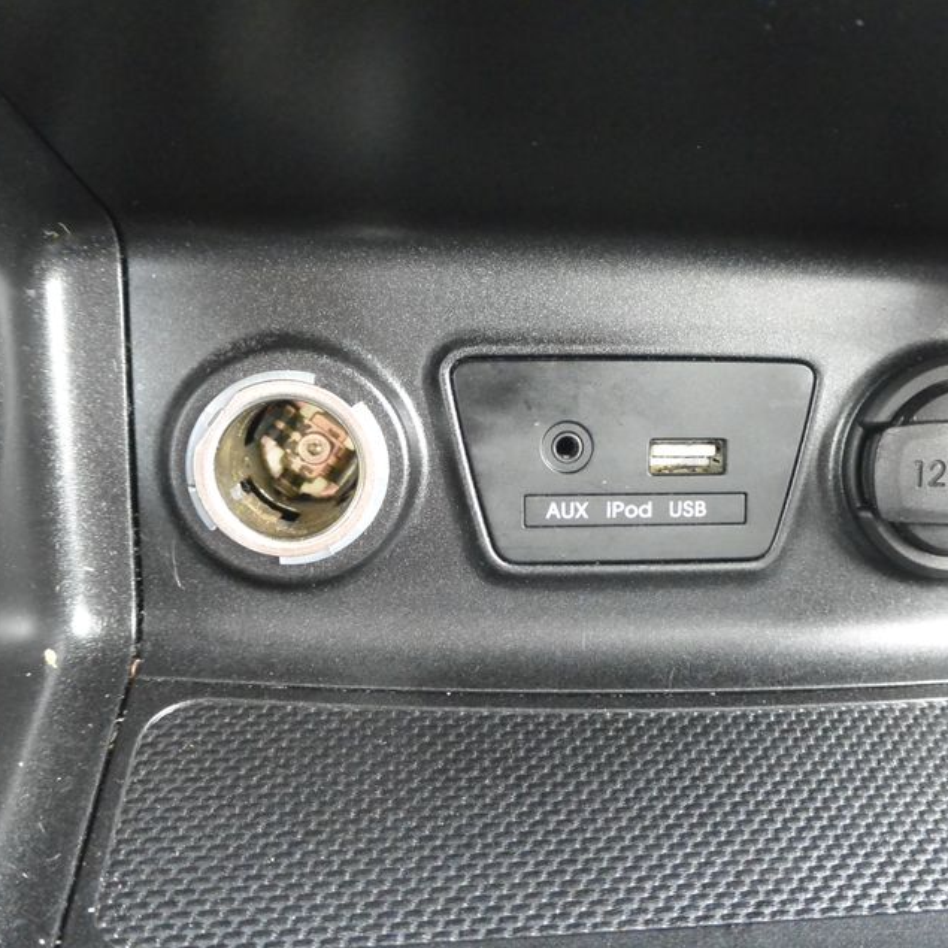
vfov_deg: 44.9
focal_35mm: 37
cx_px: 626
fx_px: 1146
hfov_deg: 44.3
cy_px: 505
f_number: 3.5
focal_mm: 10
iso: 3200
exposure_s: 1/80
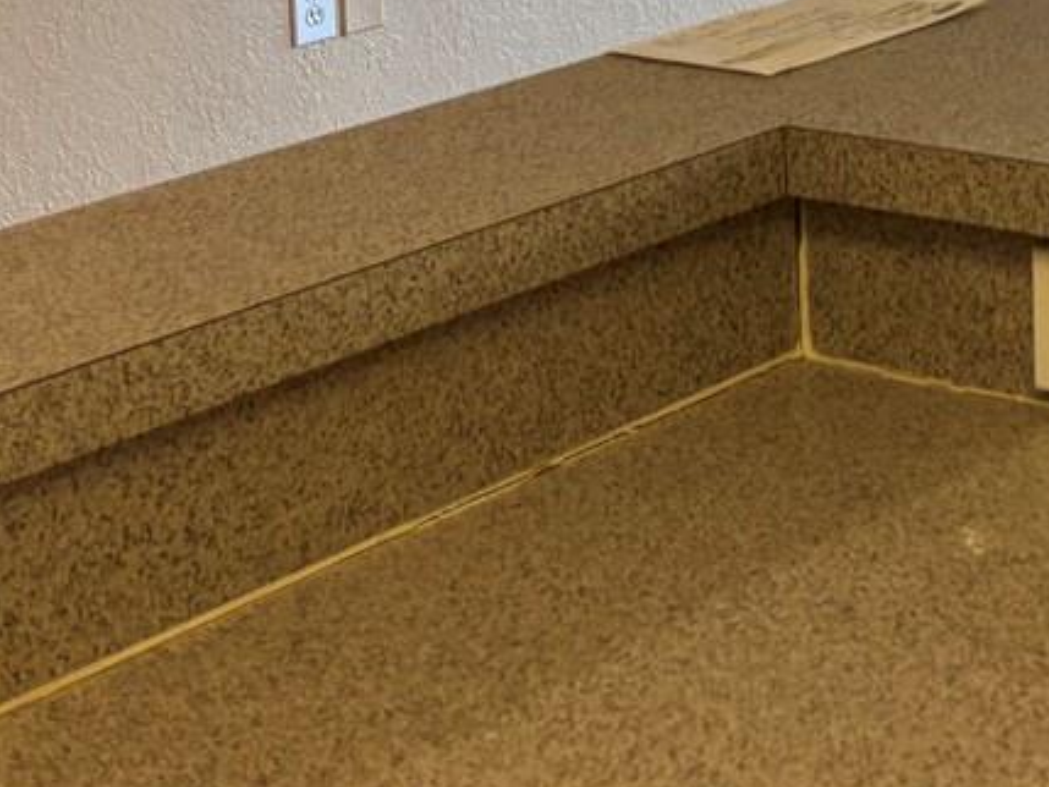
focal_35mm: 97
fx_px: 2940
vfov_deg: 14.0
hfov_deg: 18.6
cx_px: 1401
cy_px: -491
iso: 125
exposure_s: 1/60
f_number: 1.6
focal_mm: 5.96
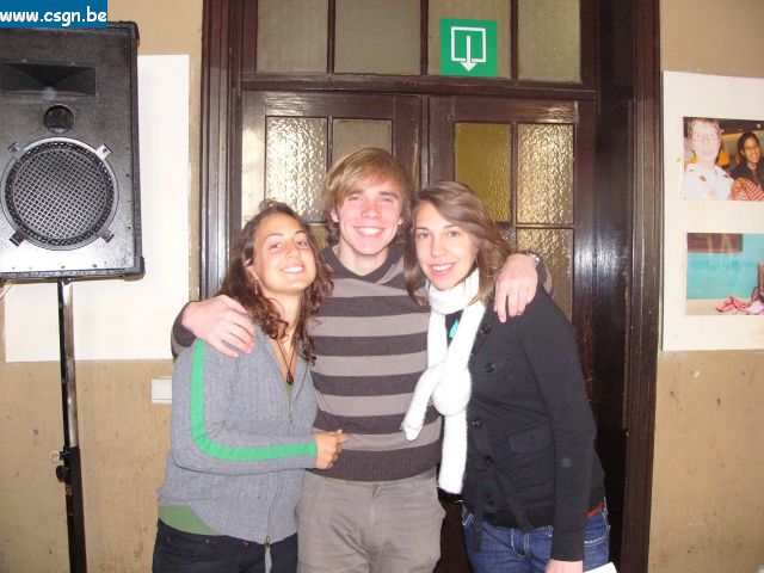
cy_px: 286
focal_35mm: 36
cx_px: 382
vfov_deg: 39.7
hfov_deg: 51.4
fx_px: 795
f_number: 2.8
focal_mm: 6
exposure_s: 1/60
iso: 300
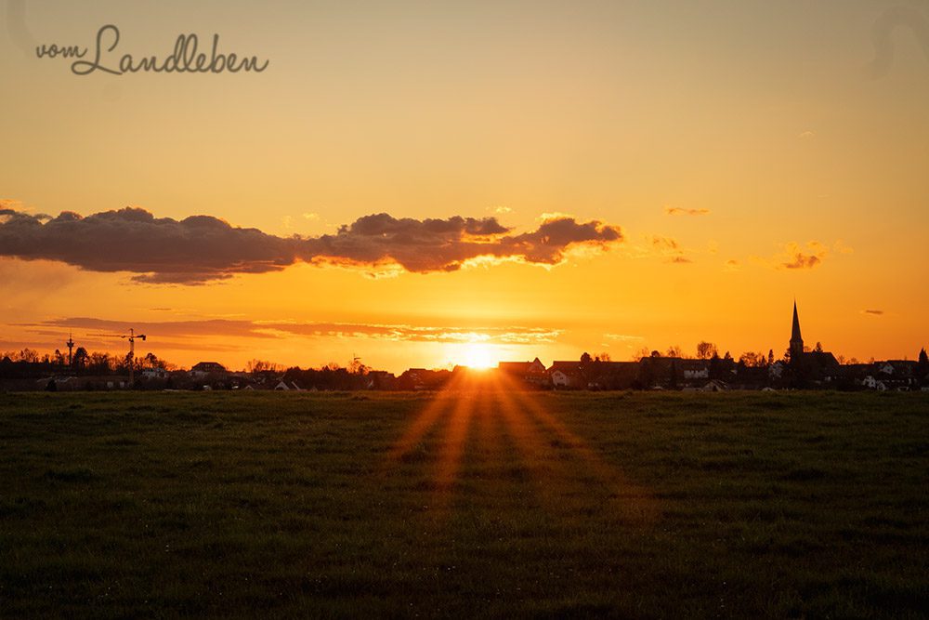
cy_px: 310
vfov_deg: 37.9
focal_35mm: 35
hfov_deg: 54.4
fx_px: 903
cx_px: 464
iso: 100
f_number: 9
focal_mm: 35
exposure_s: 1/125
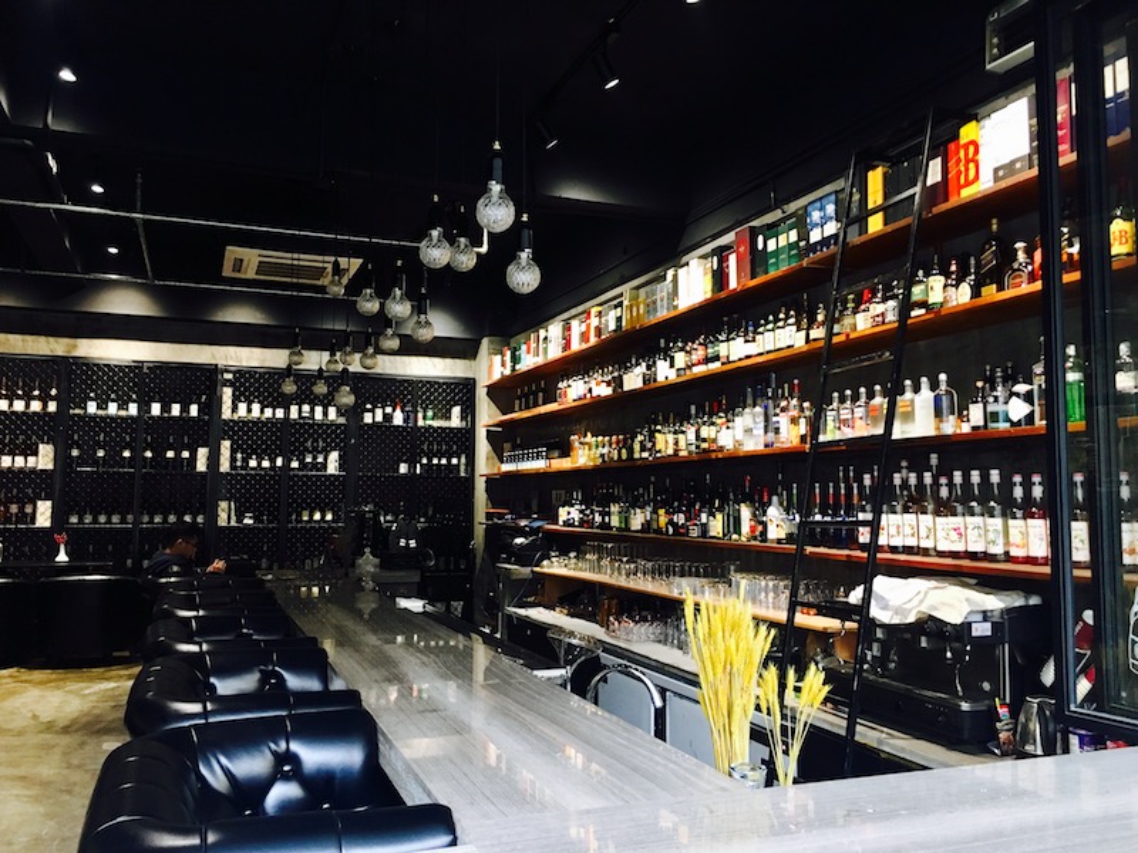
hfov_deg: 61.7
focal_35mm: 29
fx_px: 953
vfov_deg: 48.2
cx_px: 569
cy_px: 426
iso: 200
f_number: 2.2
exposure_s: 1/33
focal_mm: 4.15
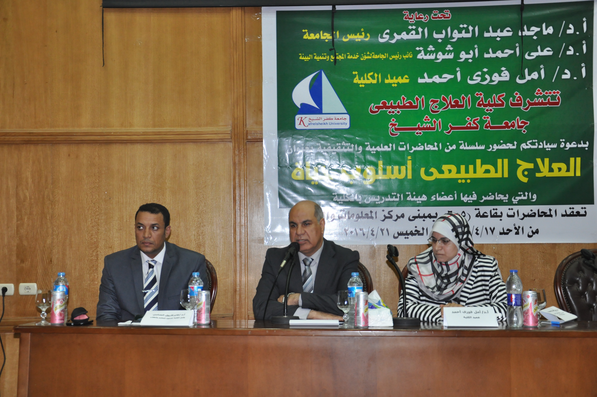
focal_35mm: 52
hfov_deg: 37.9
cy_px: 198
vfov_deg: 25.7
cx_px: 298
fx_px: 870
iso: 800
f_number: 4.5
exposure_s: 1/60
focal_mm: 35
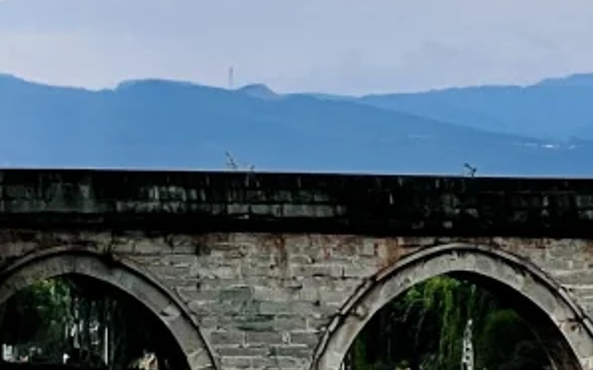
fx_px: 6381
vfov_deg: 3.3
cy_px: -2
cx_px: -494
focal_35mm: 395
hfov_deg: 5.2
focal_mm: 9
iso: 32
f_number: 2.8
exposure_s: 1/111
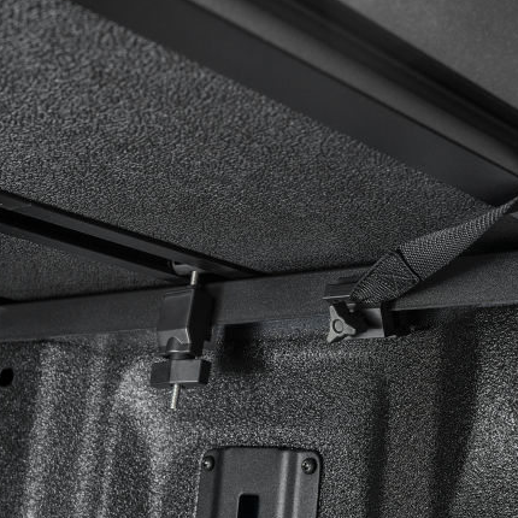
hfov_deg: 25.3
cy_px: 255
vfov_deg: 25.4
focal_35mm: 68
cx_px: 292
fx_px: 1151
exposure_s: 1/200
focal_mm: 43
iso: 400
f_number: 8
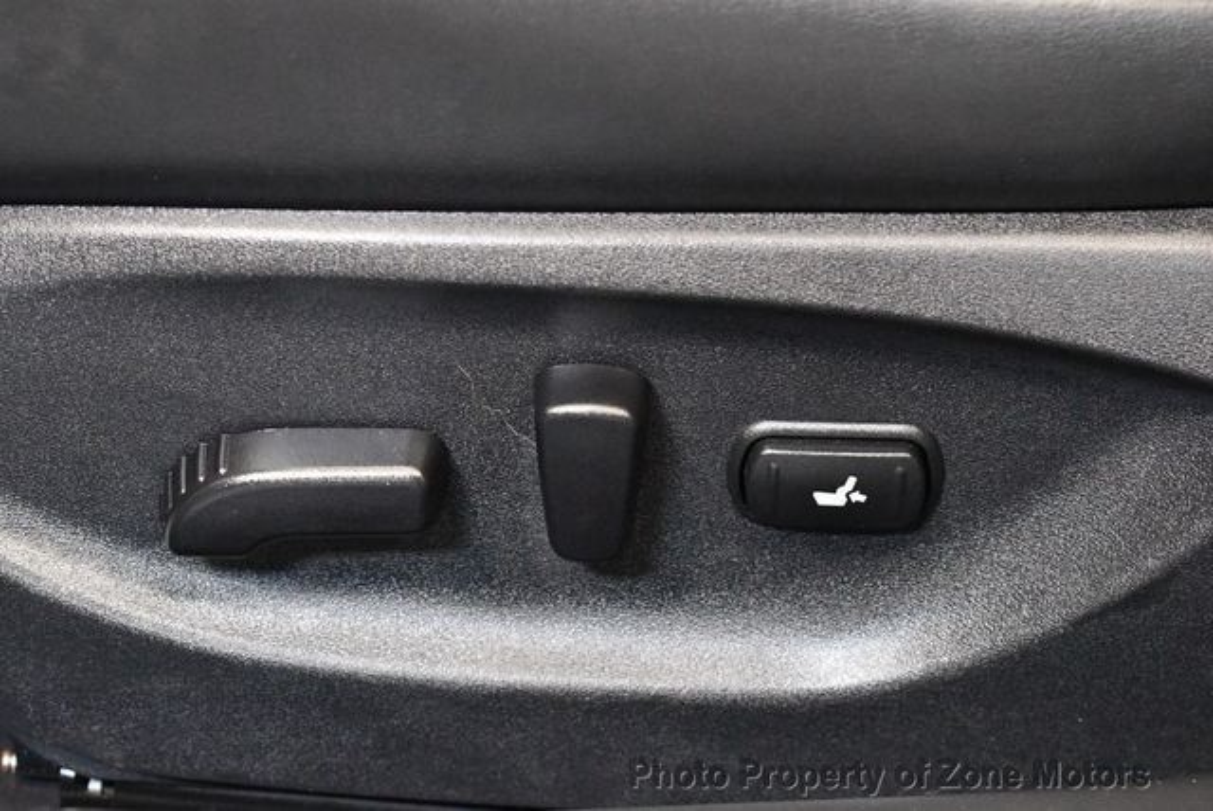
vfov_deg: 12.5
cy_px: 406
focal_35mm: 110
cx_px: 606
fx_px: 3710
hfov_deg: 18.6
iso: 6400
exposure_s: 1/60
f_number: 5.6
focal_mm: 55
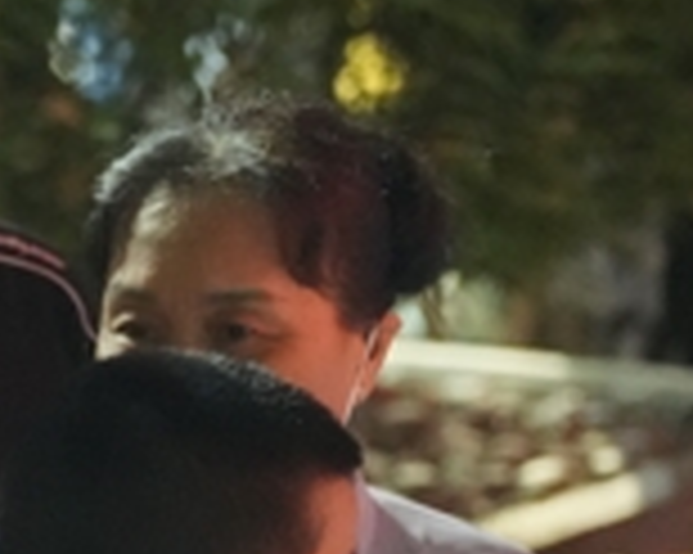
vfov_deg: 5.6
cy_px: 570
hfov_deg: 6.8
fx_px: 5678
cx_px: -567
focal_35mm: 277
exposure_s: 1/80
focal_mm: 70
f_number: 2.8
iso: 16000
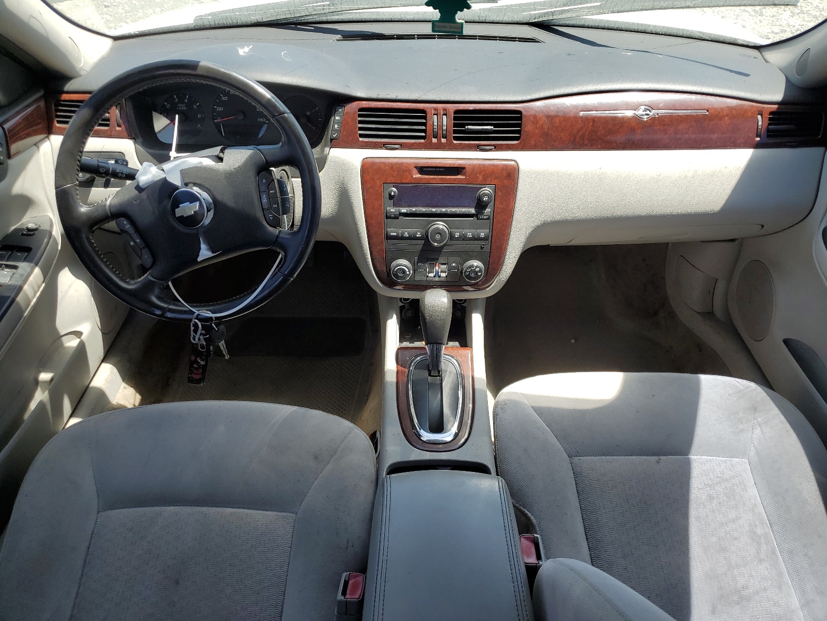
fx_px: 621
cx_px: 414
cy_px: 310
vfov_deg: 53.1
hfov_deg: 67.3
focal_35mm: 26
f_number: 1.5
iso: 50
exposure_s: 1/769
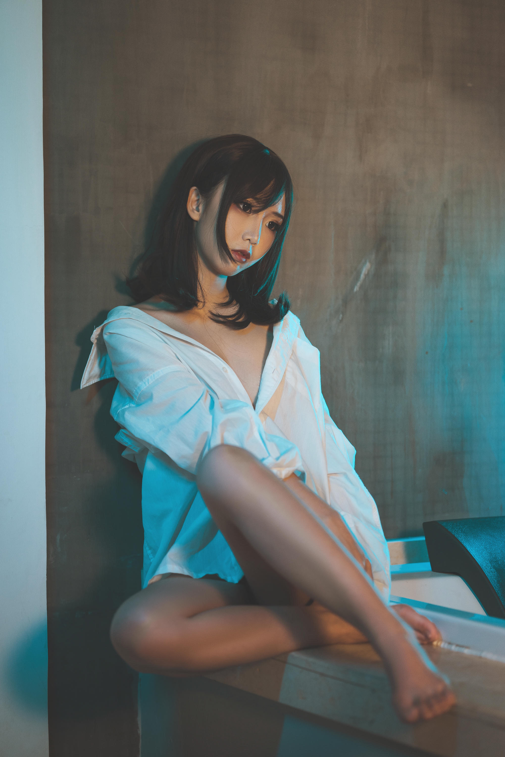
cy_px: 378
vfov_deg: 23.9
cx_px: 252
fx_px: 1788
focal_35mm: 85
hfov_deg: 16.1
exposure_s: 1/80
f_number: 1.8
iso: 400
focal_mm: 85
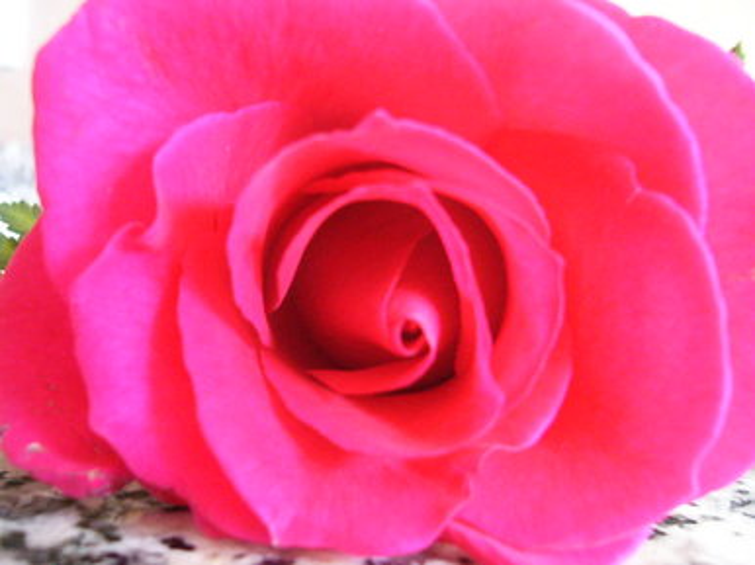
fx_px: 763
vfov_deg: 40.7
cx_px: 378
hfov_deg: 52.7
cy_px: 282
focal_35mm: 35
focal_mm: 5.8
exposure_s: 1/13
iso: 400
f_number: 2.8
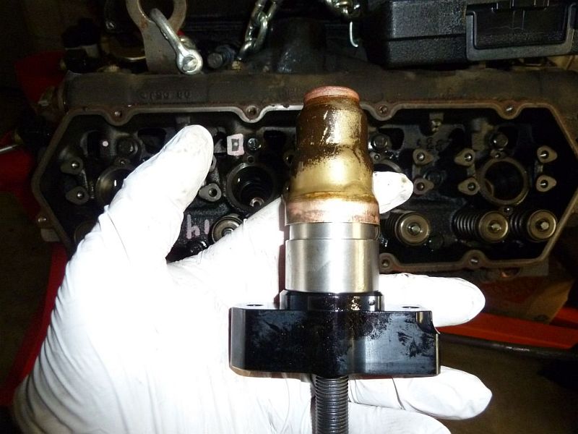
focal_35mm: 25
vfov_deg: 54.9
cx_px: 289
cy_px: 217
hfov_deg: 69.4
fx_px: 417
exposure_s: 1/20
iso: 400
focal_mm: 4.1
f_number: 3.3
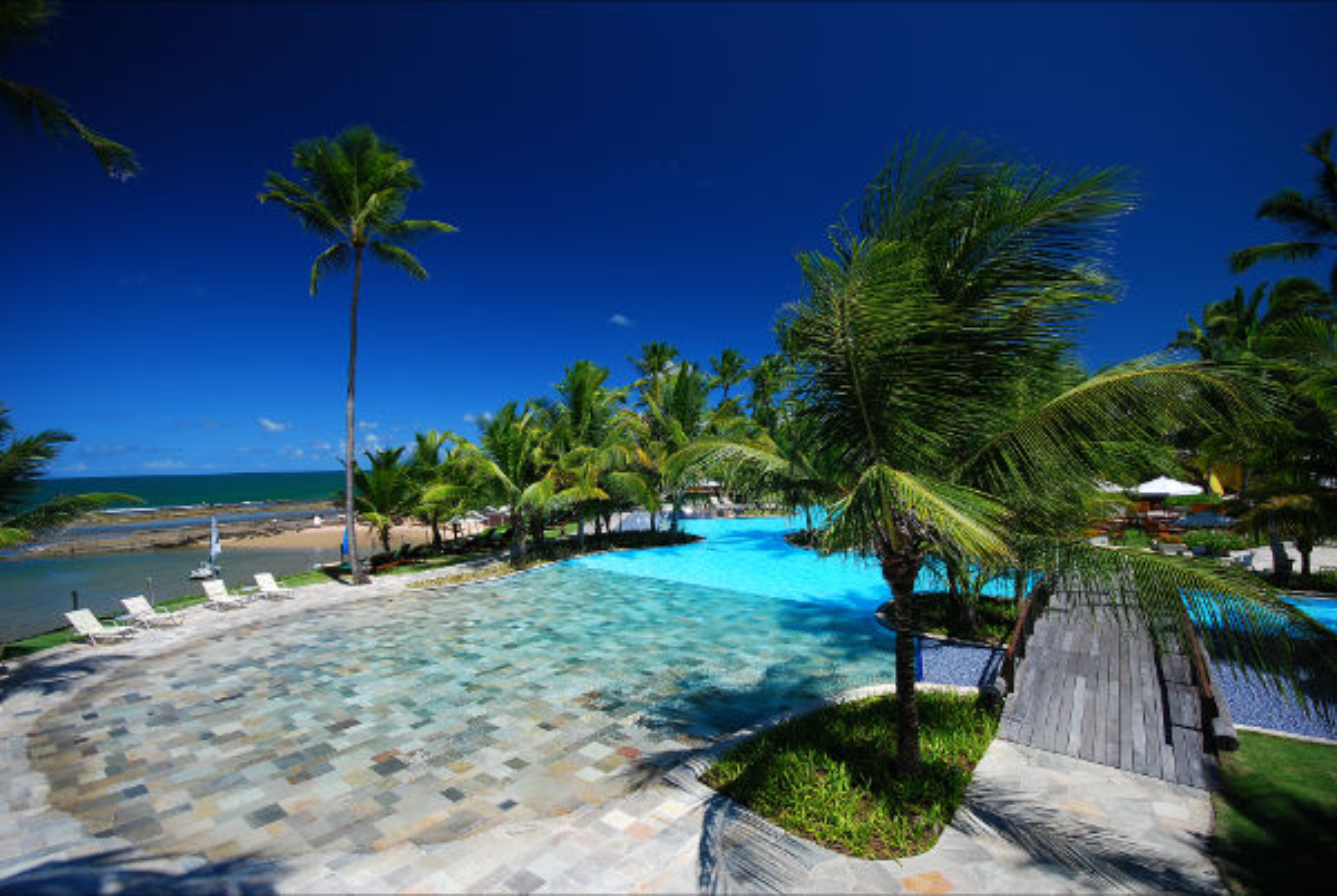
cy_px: 448
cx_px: 668
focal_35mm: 15
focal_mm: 10
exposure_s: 1/125
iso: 100
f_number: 6.3
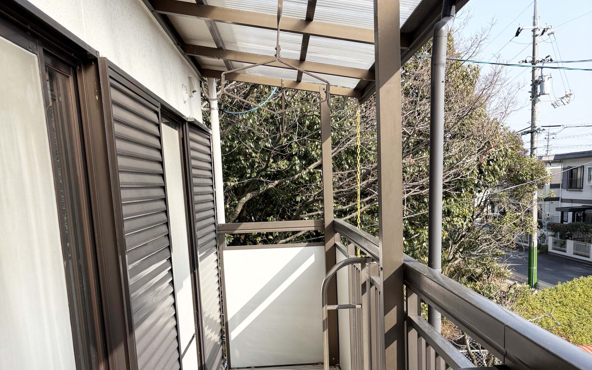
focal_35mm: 37
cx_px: 295
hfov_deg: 52.7
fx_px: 597
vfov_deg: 33.3
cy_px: 305
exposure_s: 1/2364
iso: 50
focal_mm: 5.96
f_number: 1.6
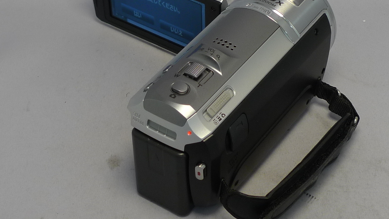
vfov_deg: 13.9
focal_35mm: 87
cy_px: 94
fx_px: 898
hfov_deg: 24.5
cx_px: 200
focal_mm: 7.4
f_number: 2.3
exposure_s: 1/50
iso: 80
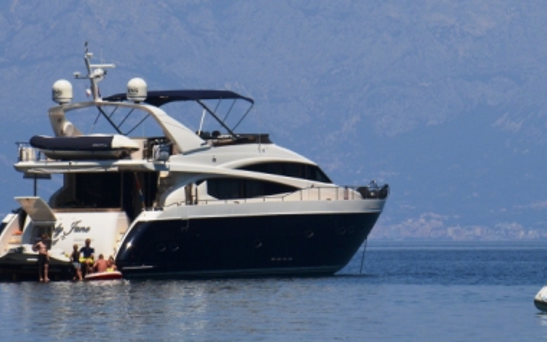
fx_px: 5653
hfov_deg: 5.5
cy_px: -134
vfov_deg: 3.5
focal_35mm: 379
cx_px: 491
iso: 200
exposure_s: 1/250
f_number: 11
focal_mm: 92
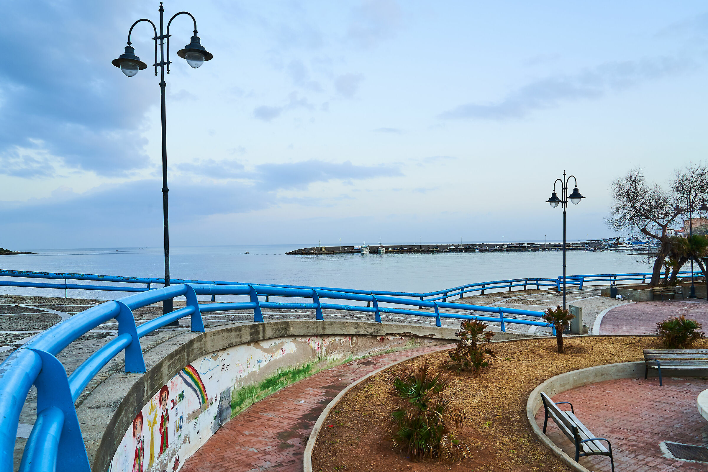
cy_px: 236
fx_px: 472
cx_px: 354
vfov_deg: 53.1
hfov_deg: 73.7
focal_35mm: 24
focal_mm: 24
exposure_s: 1/50
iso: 200
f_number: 7.1
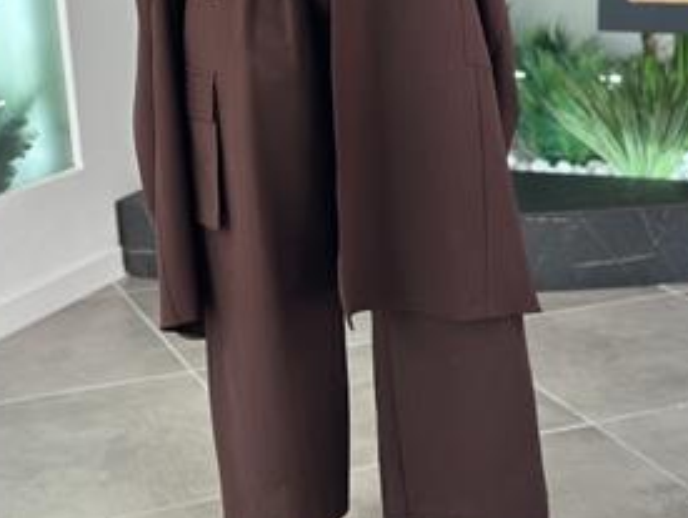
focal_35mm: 72
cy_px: 226
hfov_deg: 27.0
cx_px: 353
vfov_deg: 20.5
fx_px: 1433
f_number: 1.78
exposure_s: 1/168
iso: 100
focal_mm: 6.86
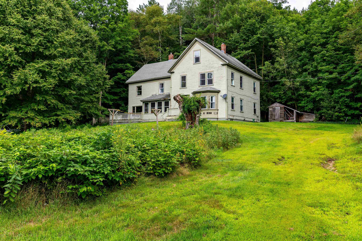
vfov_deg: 43.5
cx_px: 181
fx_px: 301
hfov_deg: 62.0
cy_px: 120
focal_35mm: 30
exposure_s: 1/400
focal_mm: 30
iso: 320
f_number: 7.1
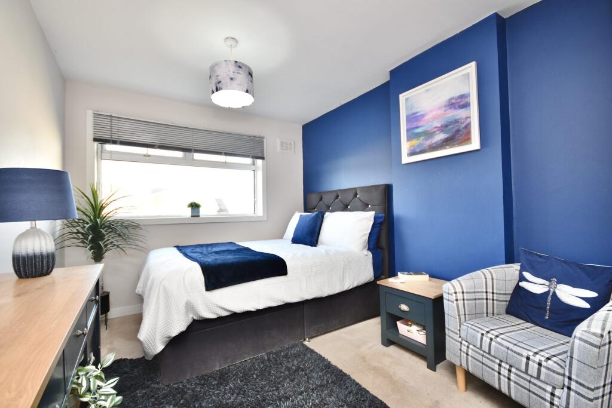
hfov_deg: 100.4
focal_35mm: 15
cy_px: 204
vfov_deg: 77.3
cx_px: 306
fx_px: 255
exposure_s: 1/60
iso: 320
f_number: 4
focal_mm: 10
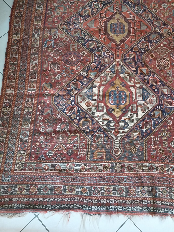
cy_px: 84
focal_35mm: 39
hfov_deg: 36.5
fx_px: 261
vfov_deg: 47.3
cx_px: 113
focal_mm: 4
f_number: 1.8
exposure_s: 1/50
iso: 320
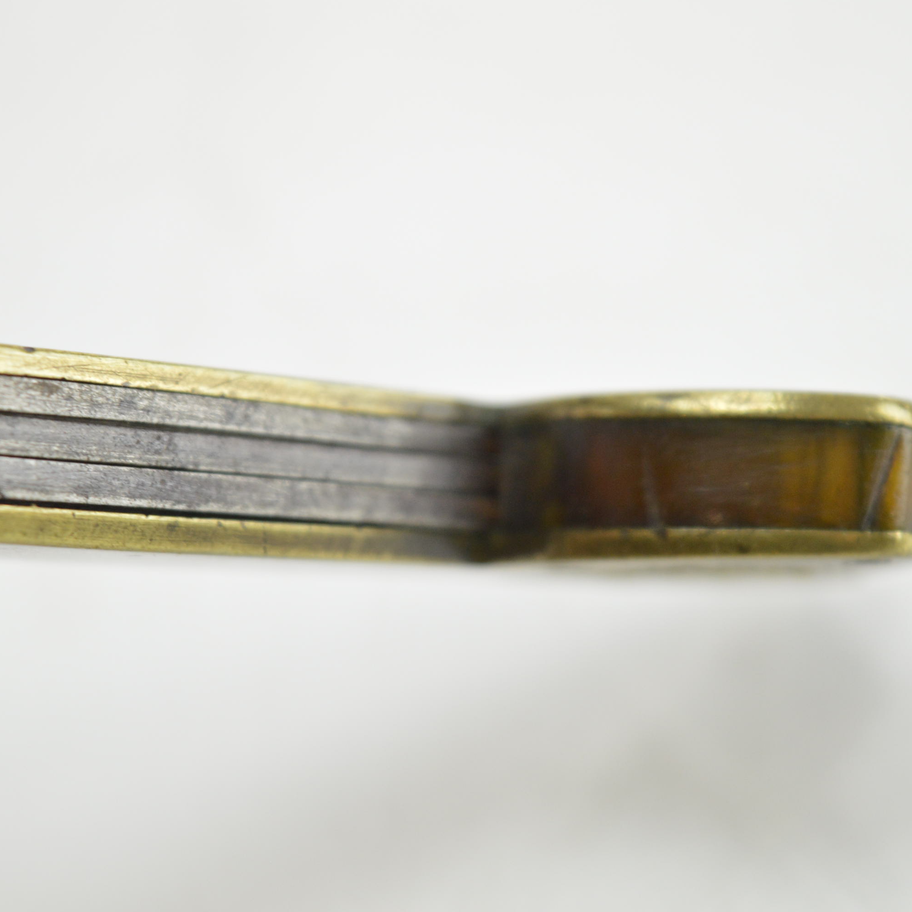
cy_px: 455
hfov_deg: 16.5
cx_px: 400
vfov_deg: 16.5
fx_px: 3149
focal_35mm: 106
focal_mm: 55
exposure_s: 1/80
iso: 800
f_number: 6.3
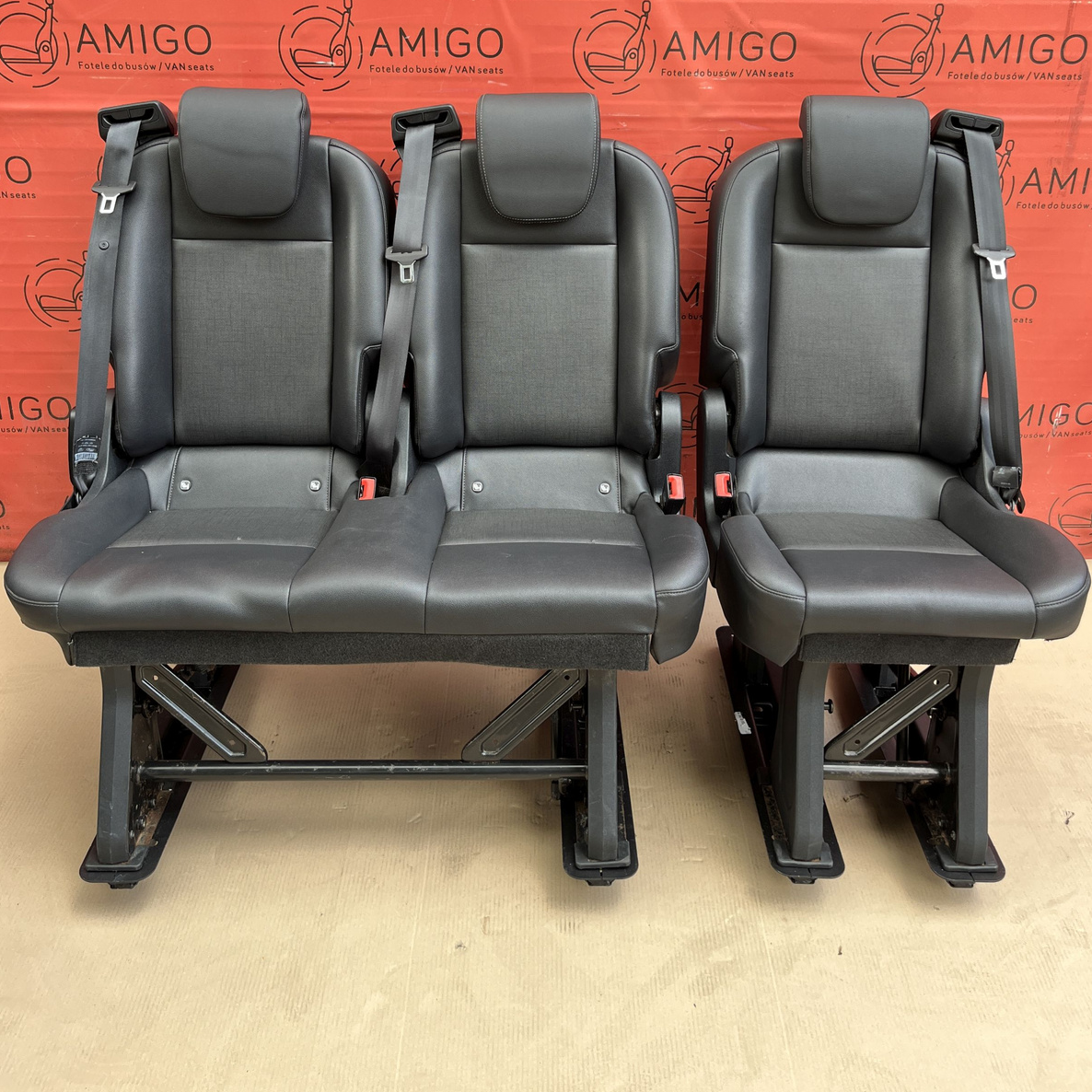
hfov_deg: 52.5
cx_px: 550
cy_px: 362
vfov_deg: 51.5
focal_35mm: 31
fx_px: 1106
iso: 50
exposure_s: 1/132
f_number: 1.6
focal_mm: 5.1
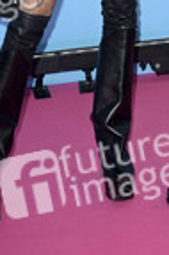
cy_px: -91
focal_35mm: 145
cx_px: 141
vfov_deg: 13.6
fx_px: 1023
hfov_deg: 9.4
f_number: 7.1
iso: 640
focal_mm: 52
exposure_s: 1/200
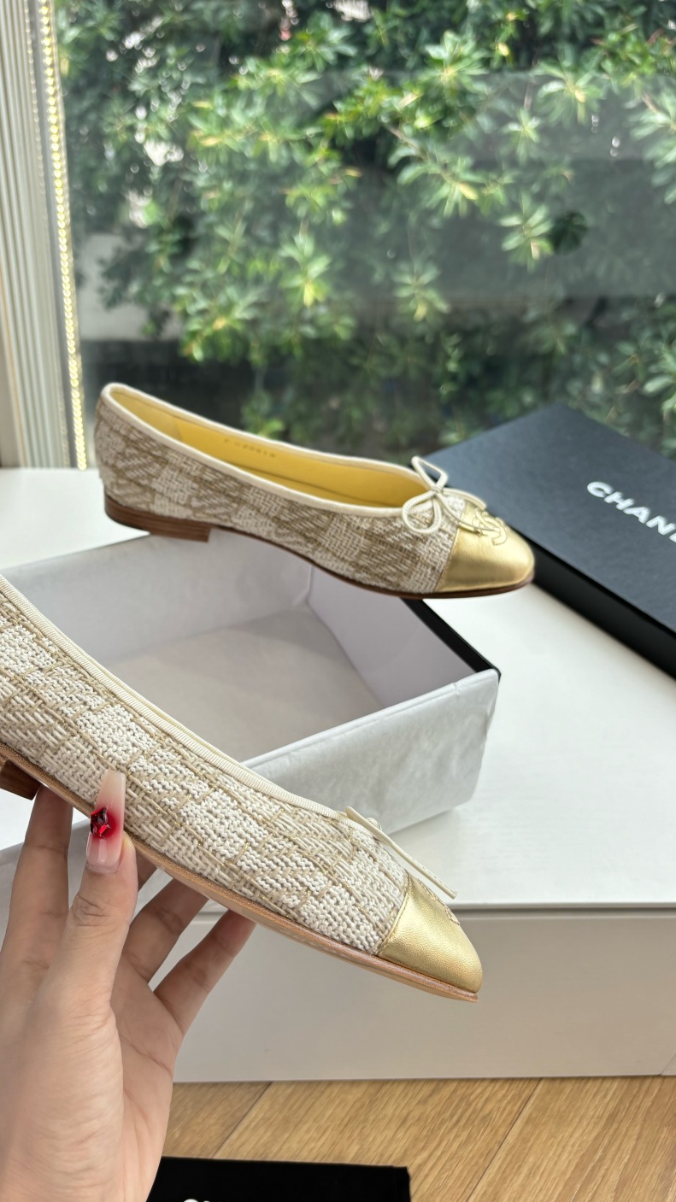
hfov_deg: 39.7
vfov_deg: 66.1
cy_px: 611
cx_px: 226
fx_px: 925
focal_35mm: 29
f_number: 1.6
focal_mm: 5.96
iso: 50
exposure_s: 1/382
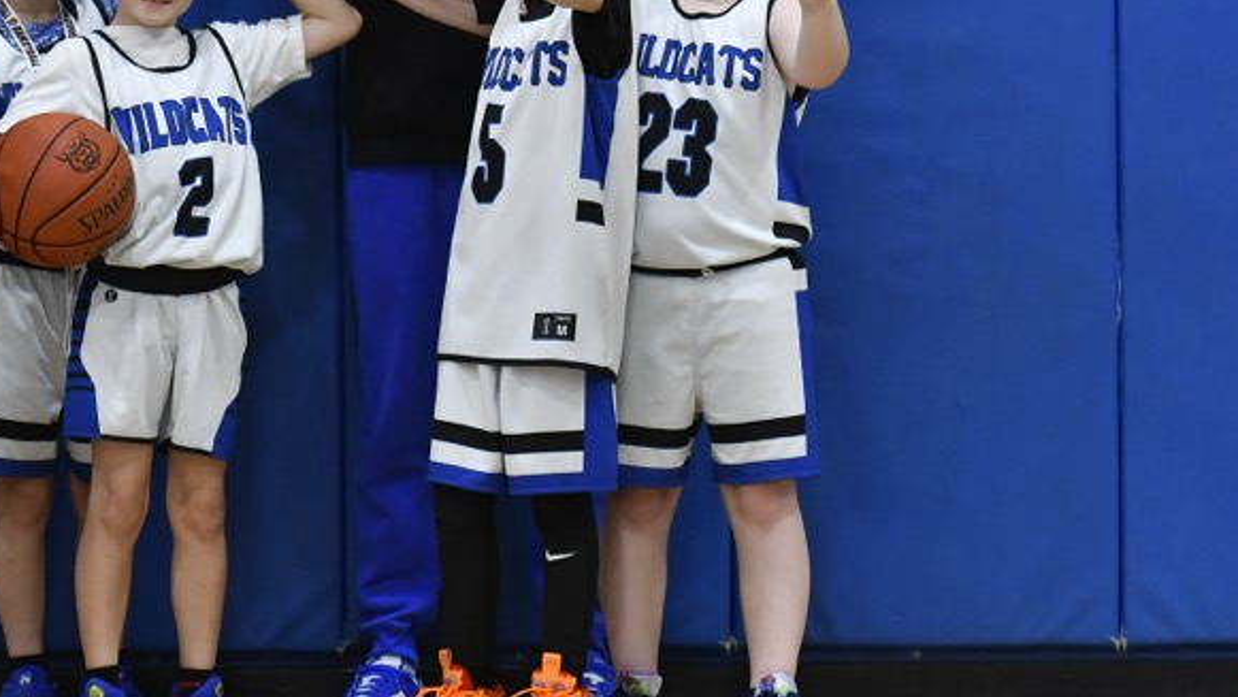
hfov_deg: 9.5
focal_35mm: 227
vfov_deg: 5.3
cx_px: 258
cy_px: 32
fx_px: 7453
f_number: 3.2
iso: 1400
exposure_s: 1/500
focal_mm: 70
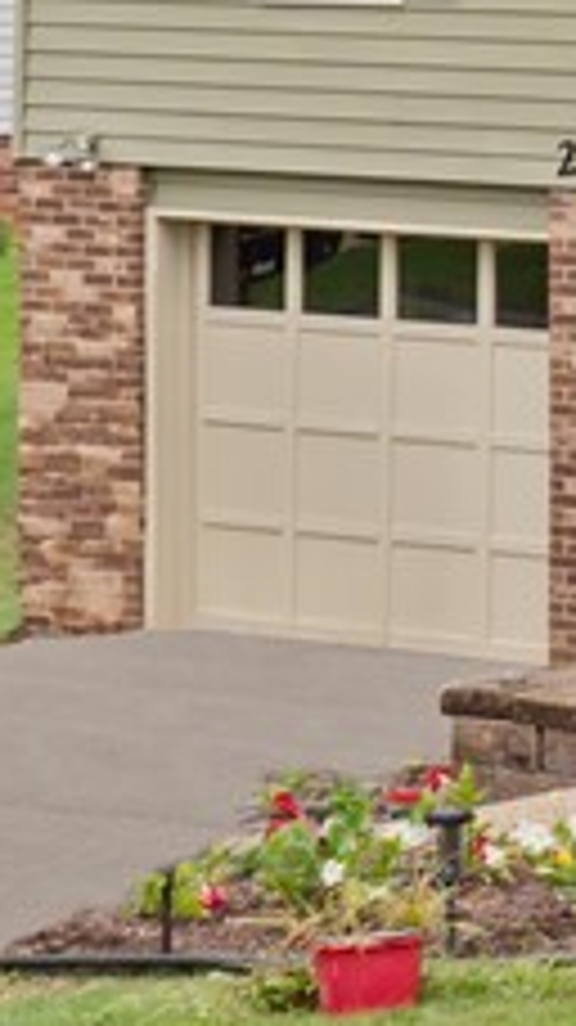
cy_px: -99
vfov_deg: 13.2
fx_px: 4351
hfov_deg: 6.8
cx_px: 1773
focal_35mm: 160
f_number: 6.3
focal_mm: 32
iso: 125
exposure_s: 1/125
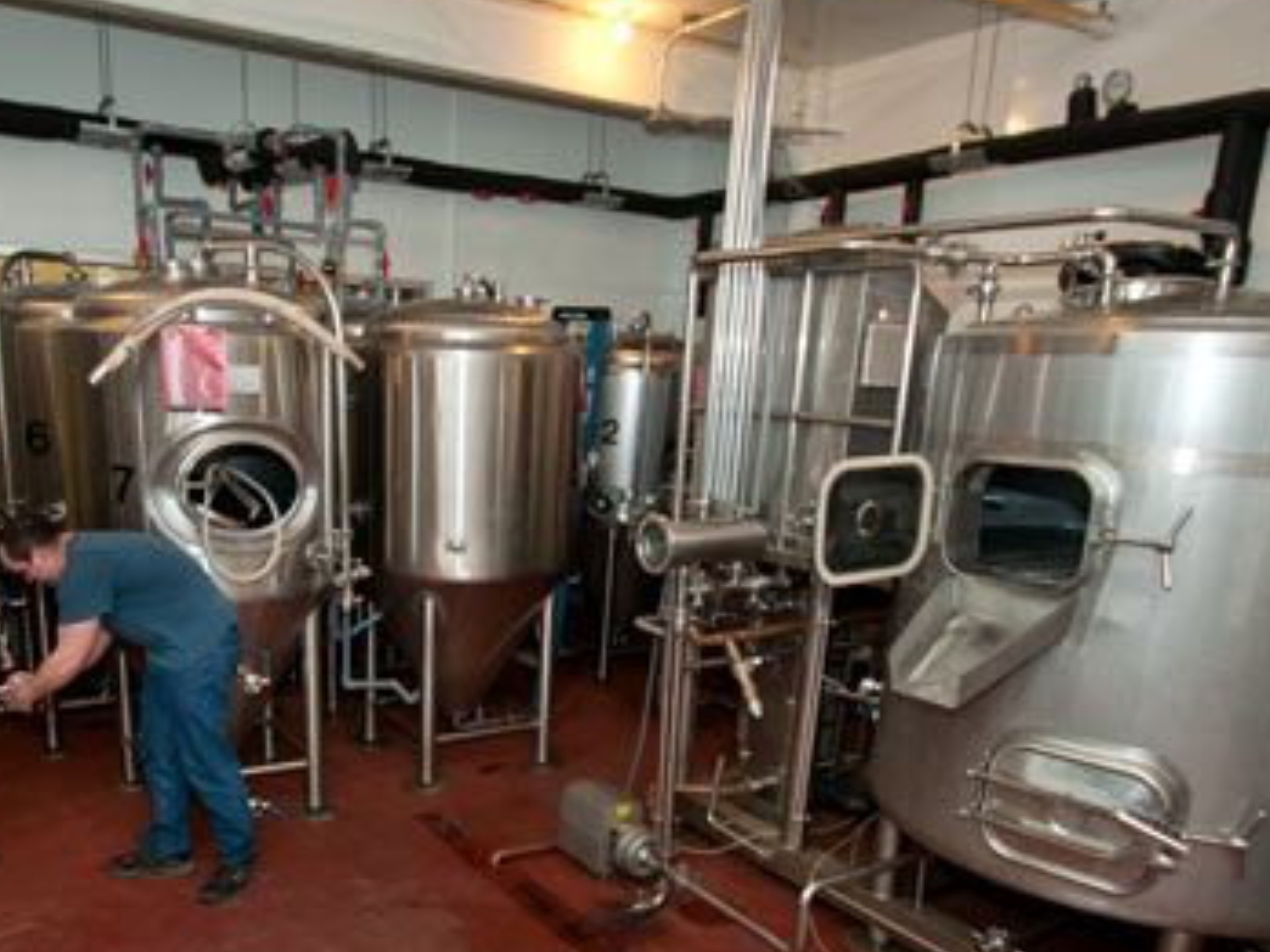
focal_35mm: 24
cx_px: 595
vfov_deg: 56.2
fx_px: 881
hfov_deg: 71.5
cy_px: 589
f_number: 4.5
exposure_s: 1/60
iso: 280
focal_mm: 10
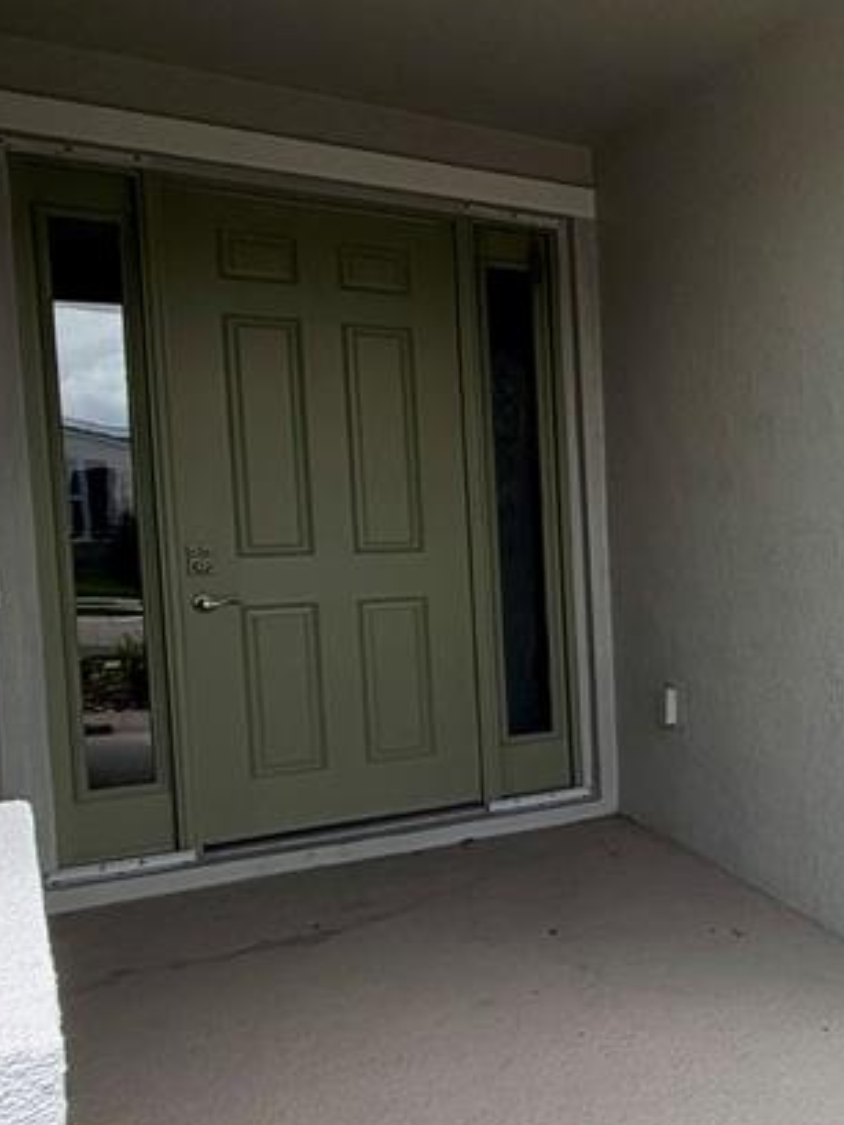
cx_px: 1287
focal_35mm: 35
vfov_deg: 52.5
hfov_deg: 27.3
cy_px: 502
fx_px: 1137
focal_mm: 2.22
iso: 32
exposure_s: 1/770
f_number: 2.2
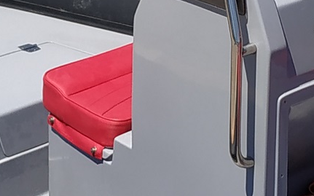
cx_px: 110
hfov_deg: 34.3
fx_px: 505
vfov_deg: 22.0
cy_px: 91
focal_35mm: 59
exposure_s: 1/2624
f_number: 1.9
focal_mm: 3.94
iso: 100
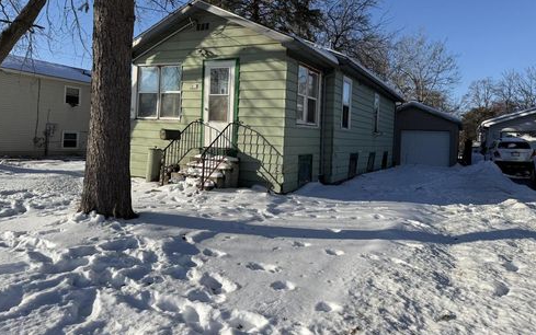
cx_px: 267
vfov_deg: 47.3
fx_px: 380
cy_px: 133
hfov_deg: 70.4
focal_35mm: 26
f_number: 1.78
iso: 80
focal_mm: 6.76
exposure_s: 1/6173
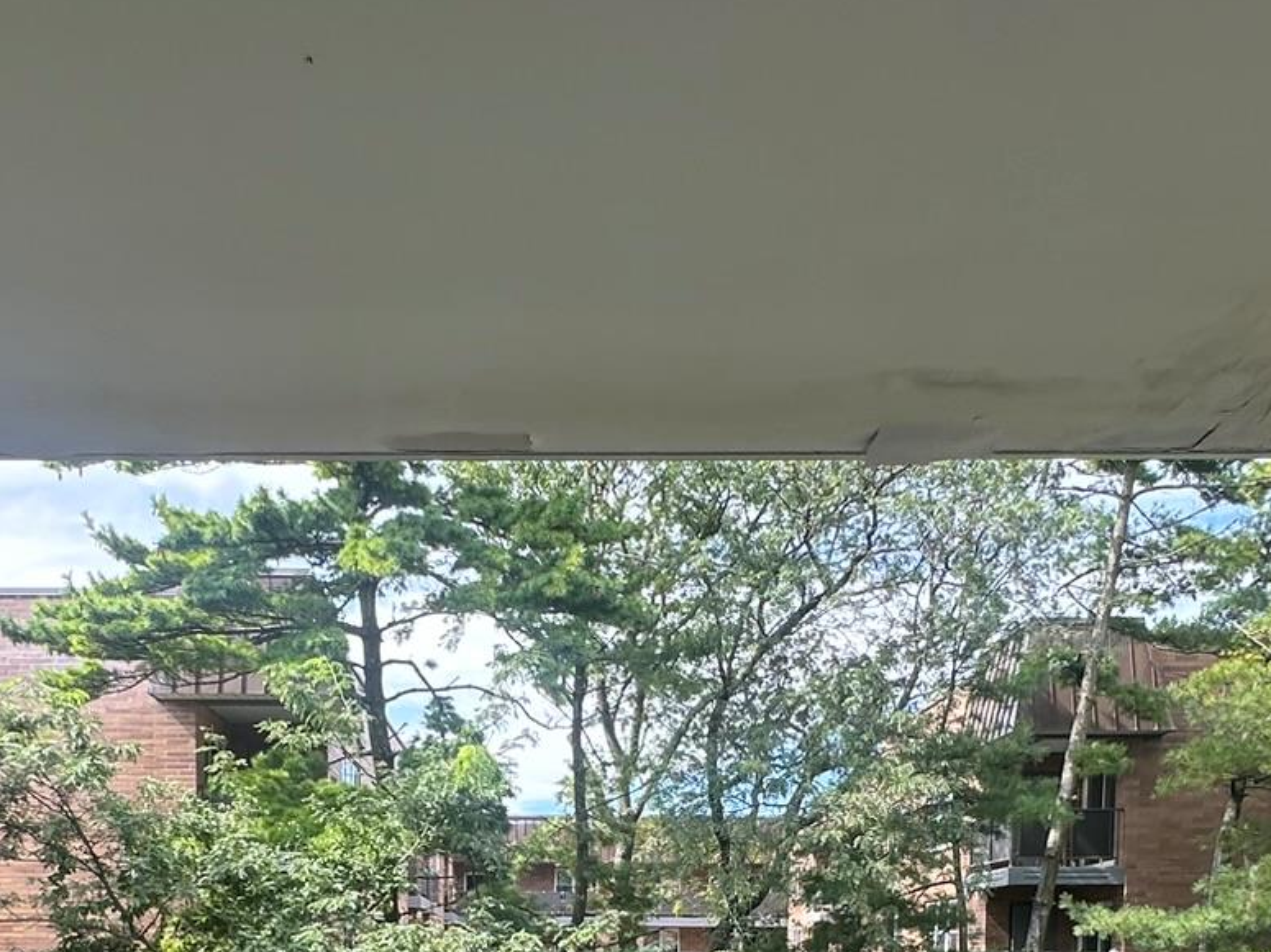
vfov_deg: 33.8
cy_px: 1037
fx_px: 1358
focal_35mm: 37
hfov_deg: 49.9
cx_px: 523
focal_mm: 2.22
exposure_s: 1/301
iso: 40
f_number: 2.2
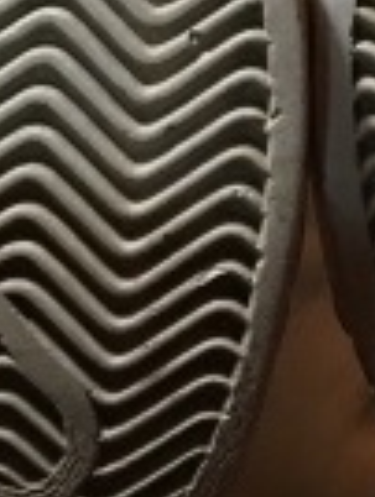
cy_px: -378
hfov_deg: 9.8
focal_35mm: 151
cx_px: 273
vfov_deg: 12.1
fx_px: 2174
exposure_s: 1/30
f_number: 2.2
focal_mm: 4.15
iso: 125
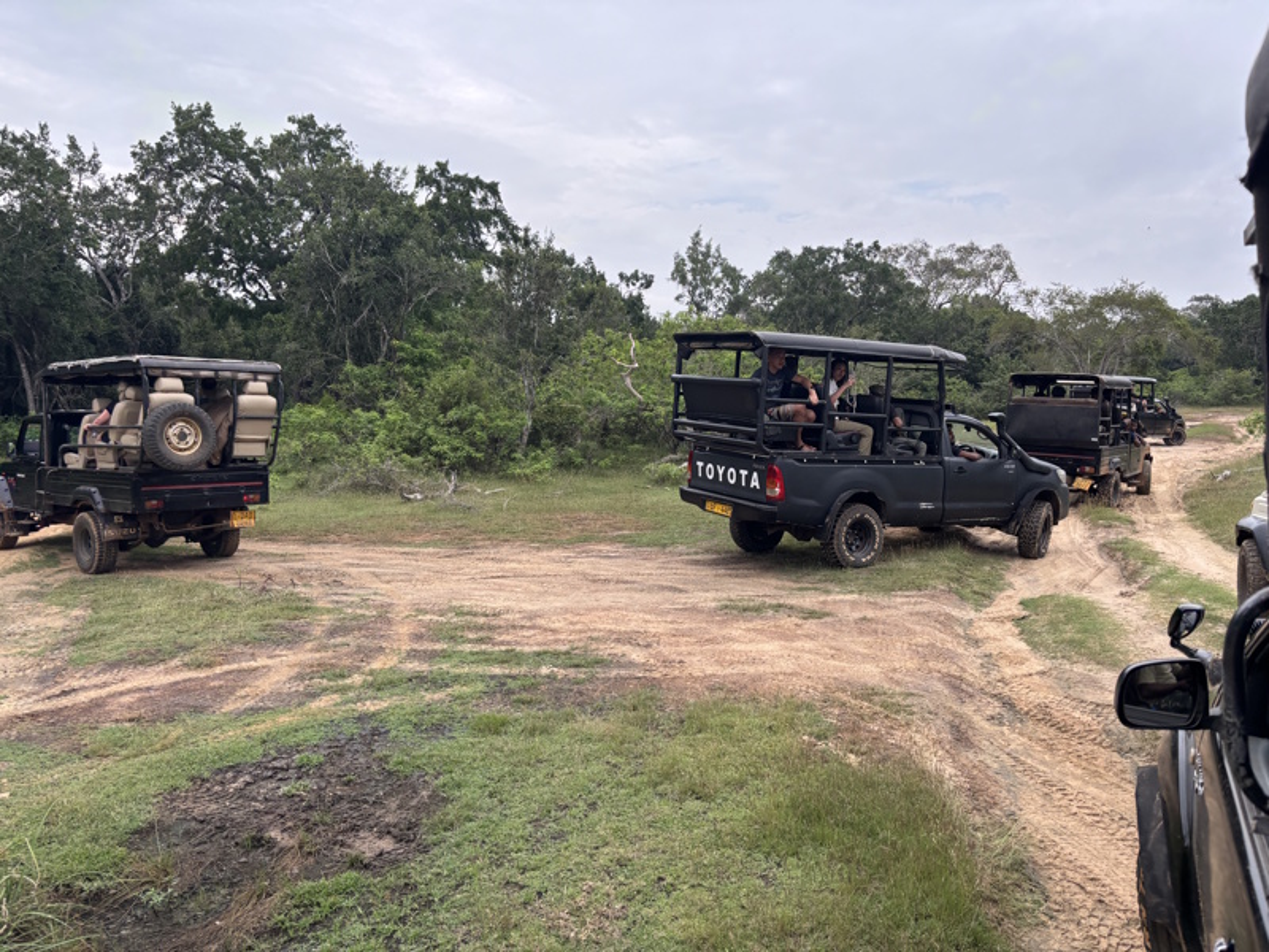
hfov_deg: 67.3
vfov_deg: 53.1
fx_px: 953
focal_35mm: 26
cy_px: 476
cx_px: 634
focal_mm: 5.96
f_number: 1.6
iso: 50
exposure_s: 1/473
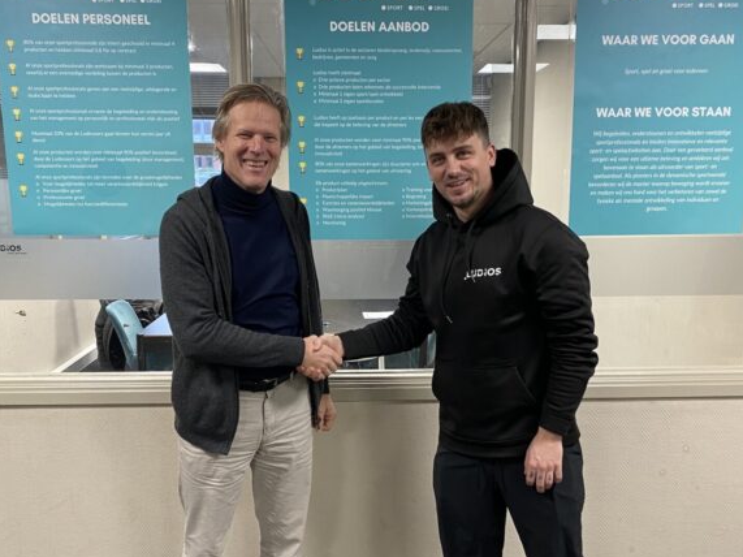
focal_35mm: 35
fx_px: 751
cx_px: 390
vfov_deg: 40.6
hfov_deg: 52.6
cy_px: 315
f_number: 1.8
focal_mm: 4.25
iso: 160
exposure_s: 1/50
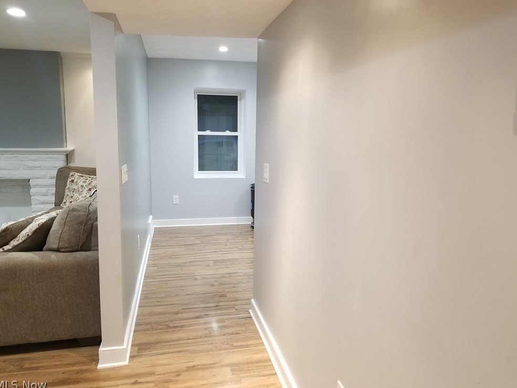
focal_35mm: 27
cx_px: 261
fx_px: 403
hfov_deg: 65.3
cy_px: 192
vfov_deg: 51.4
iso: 200
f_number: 1.7
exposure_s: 1/17
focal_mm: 4.25
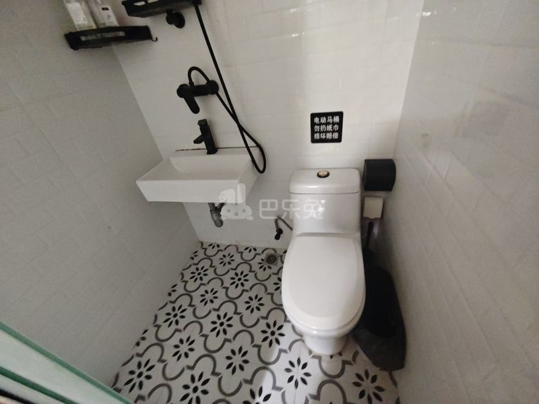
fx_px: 218
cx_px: 270
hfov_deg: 102.1
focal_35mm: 14
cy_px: 202
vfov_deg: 85.7
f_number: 2.2
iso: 2500
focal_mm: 2.16
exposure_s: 1/16.7
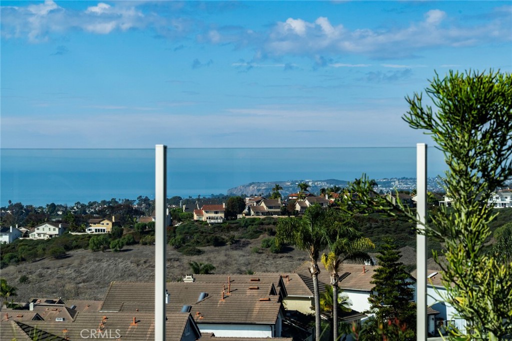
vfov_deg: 13.0
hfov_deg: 19.5
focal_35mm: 105
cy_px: 170
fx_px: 1493
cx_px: 256
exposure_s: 1/640
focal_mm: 105
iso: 640
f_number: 13
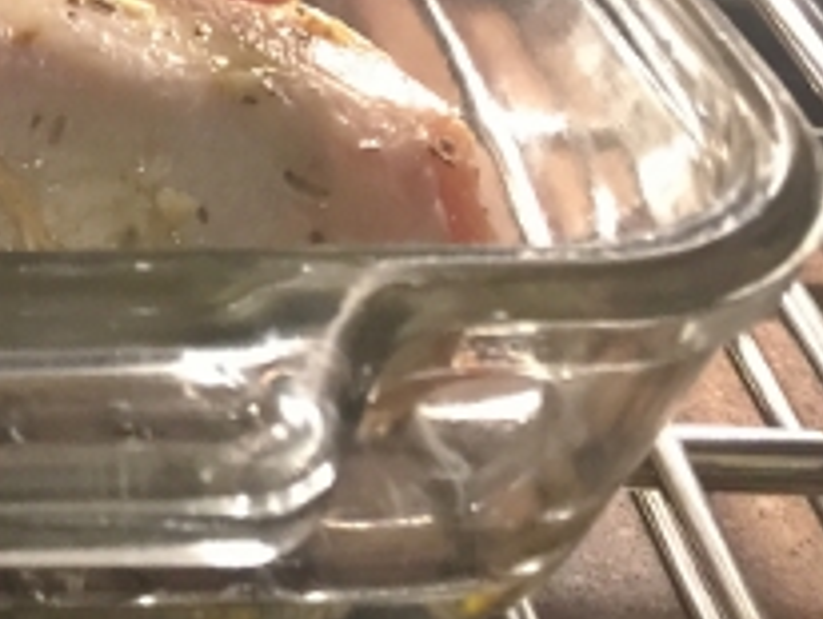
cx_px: -396
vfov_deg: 15.7
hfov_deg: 19.2
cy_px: -164
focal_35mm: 90
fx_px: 2142
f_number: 2.2
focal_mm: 4.15
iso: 100
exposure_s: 1/10
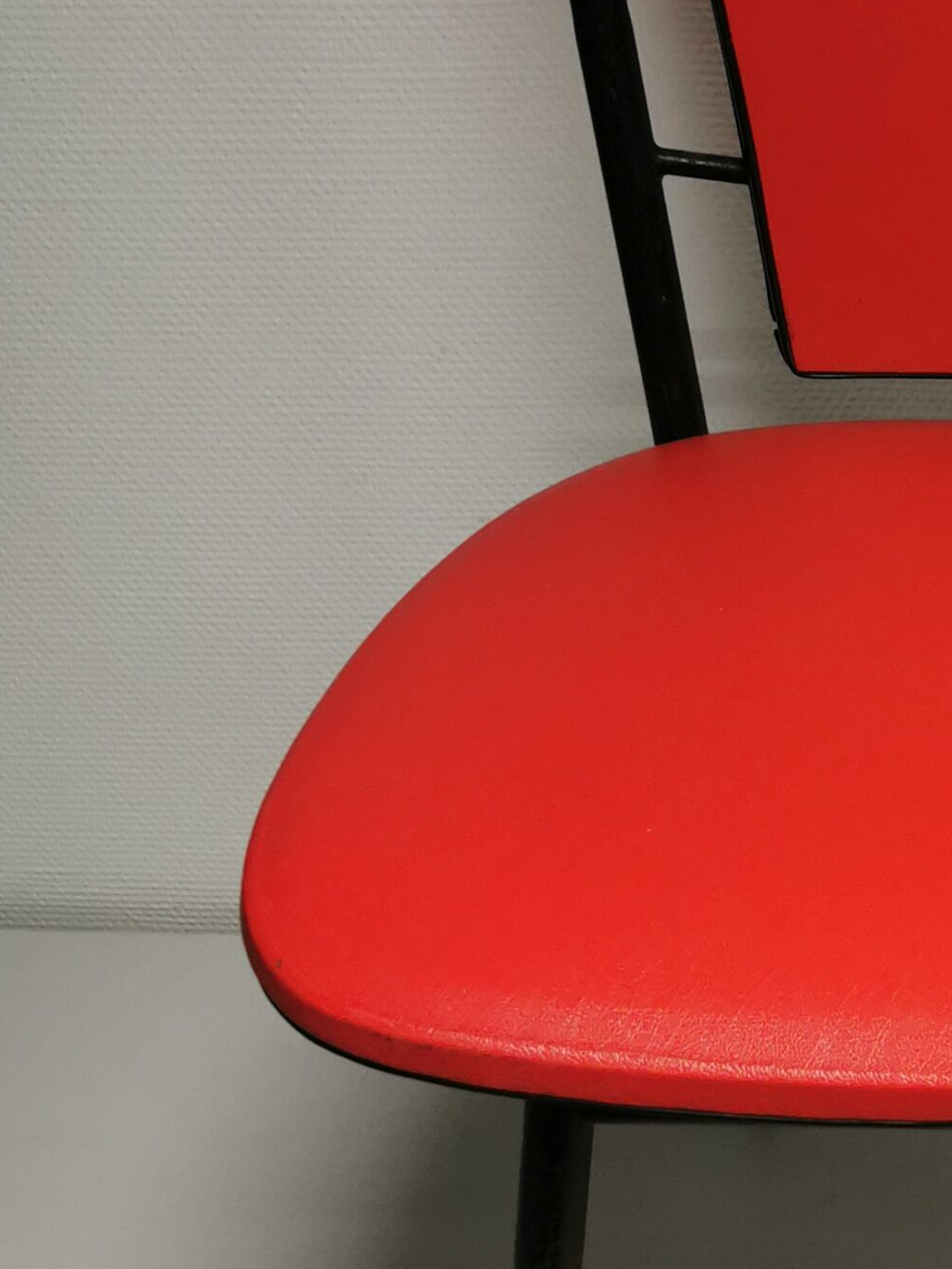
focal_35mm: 74
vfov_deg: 26.3
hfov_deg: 19.2
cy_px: 525
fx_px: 2714
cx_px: 1005
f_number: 1.8
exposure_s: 1/100
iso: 125
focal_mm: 5.58
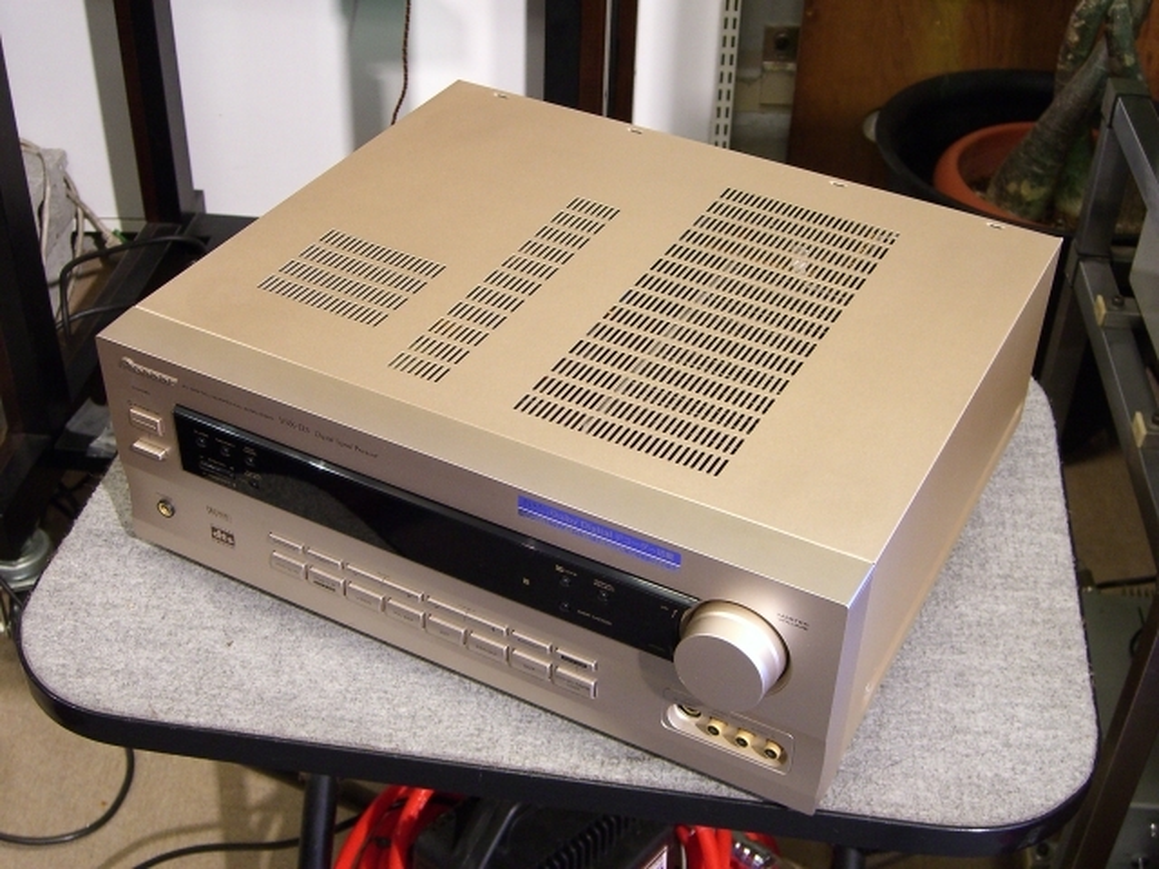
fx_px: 1540
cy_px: 434
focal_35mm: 46
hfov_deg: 41.2
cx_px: 580
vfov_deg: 31.5
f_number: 3.1
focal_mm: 9.5
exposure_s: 1/30
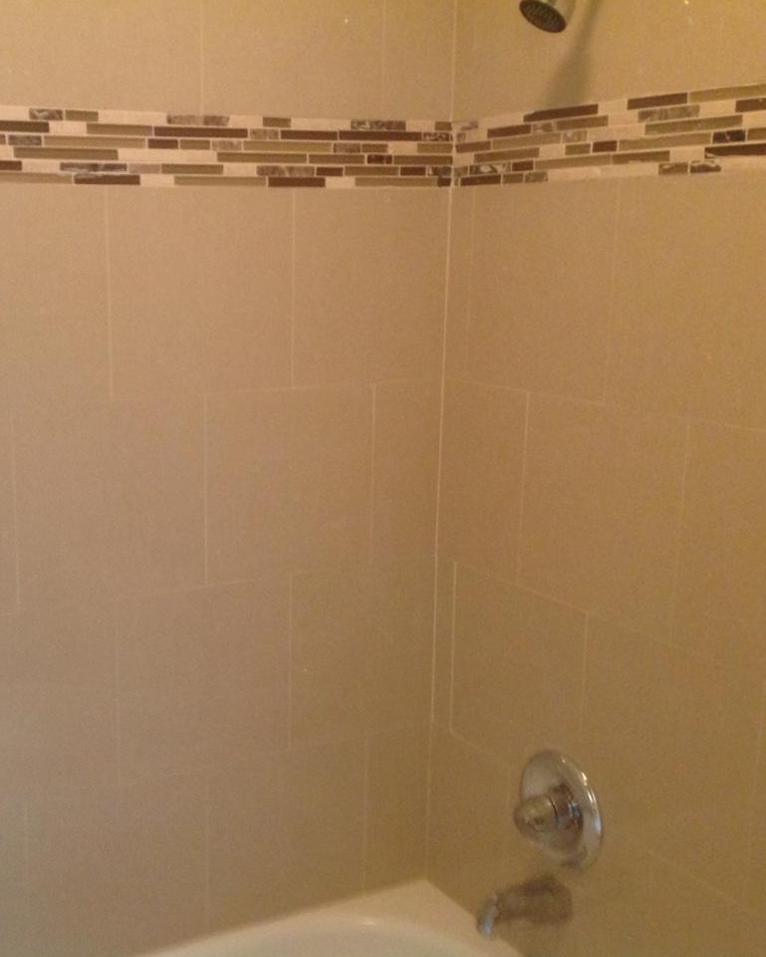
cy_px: 479
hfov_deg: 32.2
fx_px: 1303
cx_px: 207
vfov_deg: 40.3
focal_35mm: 46
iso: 200
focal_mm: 4.28
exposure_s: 1/15
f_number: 2.4
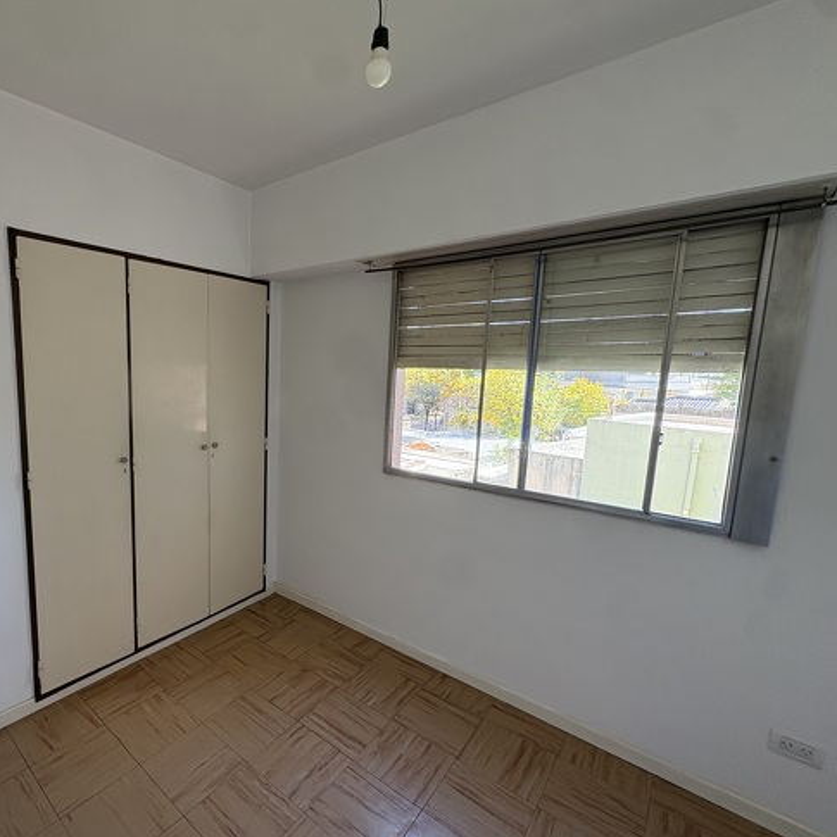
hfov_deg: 81.7
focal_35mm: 17
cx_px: 293
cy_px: 428
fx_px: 465
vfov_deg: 84.0
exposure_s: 1/119
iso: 125
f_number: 2.2
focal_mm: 2.22
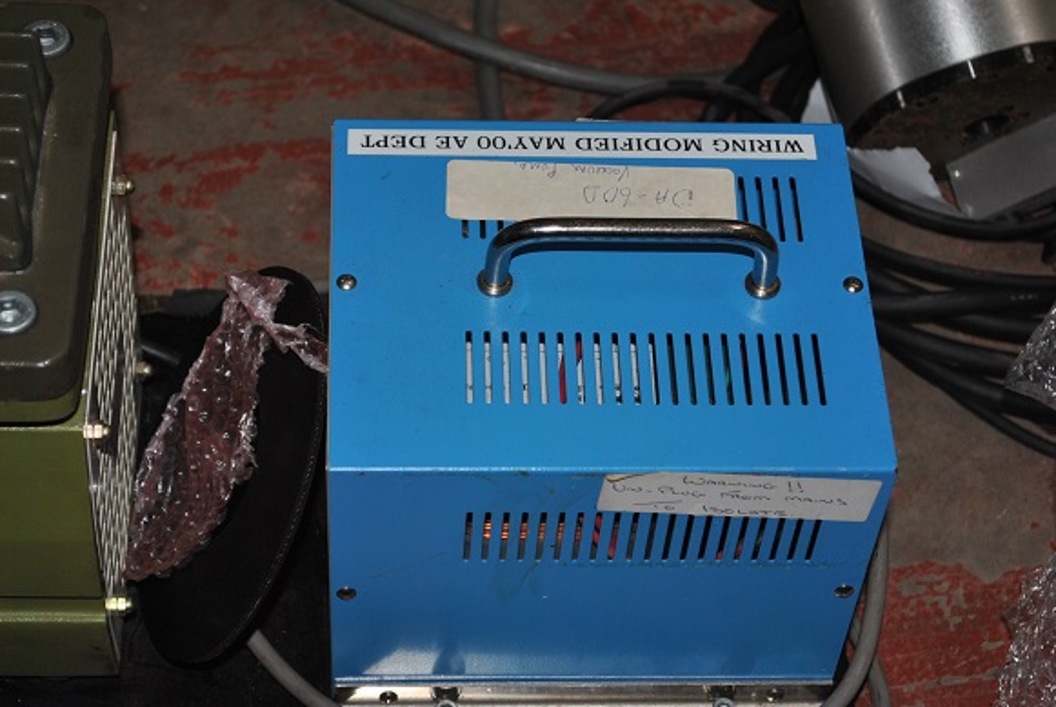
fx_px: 2423
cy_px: 354
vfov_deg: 16.6
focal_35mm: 82
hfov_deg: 24.6
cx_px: 528
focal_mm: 55
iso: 200
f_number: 5.6
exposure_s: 1/60
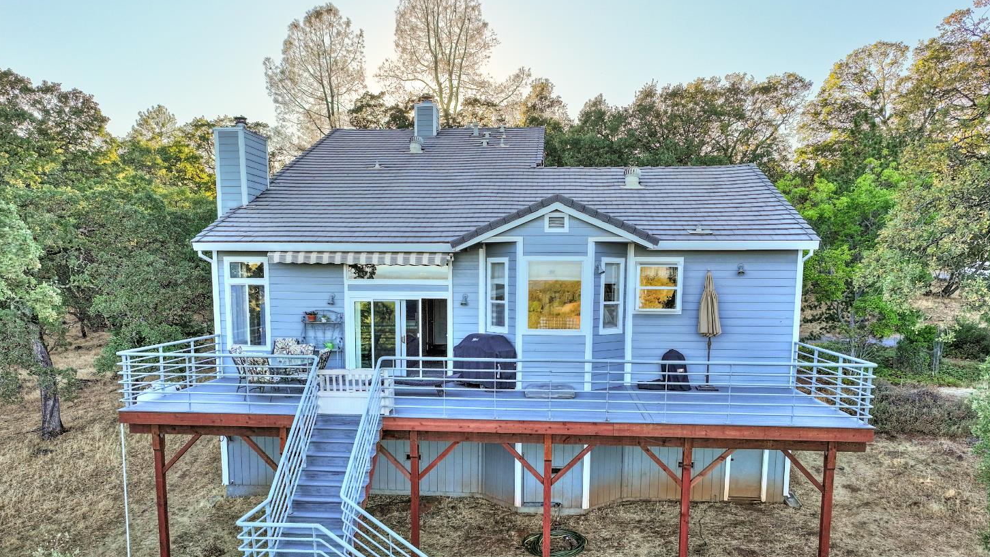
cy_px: 377
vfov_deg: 42.3
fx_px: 709
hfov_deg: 69.8
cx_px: 485
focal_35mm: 27
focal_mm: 12.3
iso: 100
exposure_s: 1/120
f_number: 3.2
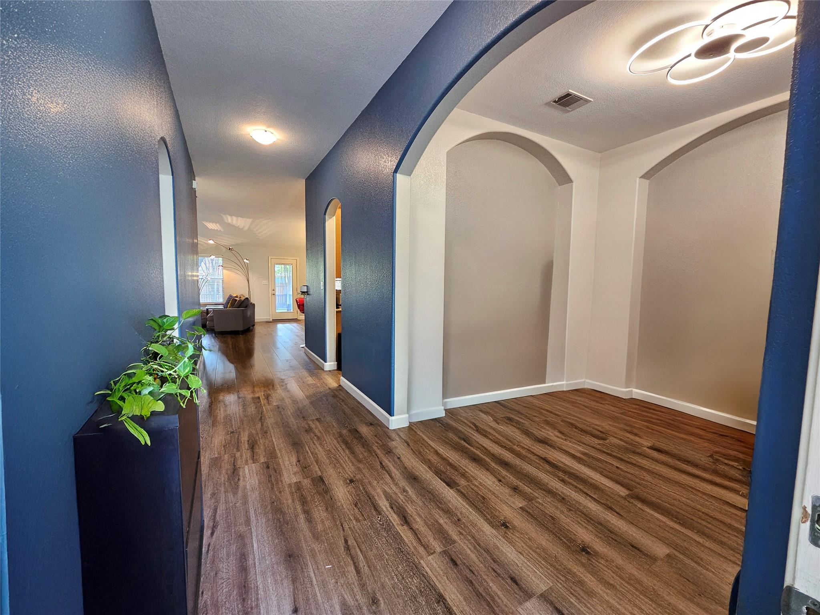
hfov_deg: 106.2
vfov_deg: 89.9
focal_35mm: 13
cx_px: 410
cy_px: 308
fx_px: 308
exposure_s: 1/40
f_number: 2.2
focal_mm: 2.2
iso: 400
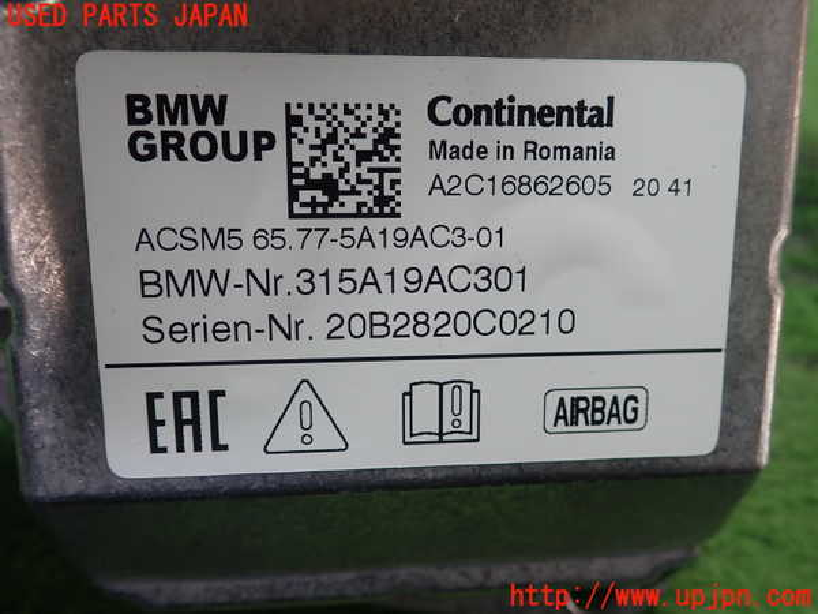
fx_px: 709
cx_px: 409
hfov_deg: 60.0
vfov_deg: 46.8
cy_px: 307
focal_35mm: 30
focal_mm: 5.5
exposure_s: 1/125
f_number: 2.3
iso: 200
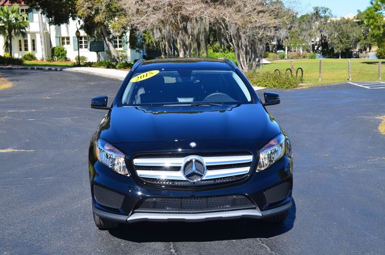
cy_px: 128
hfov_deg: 37.9
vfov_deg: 25.6
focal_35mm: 52
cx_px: 192
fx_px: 560
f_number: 11
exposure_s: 1/125
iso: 180
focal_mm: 35
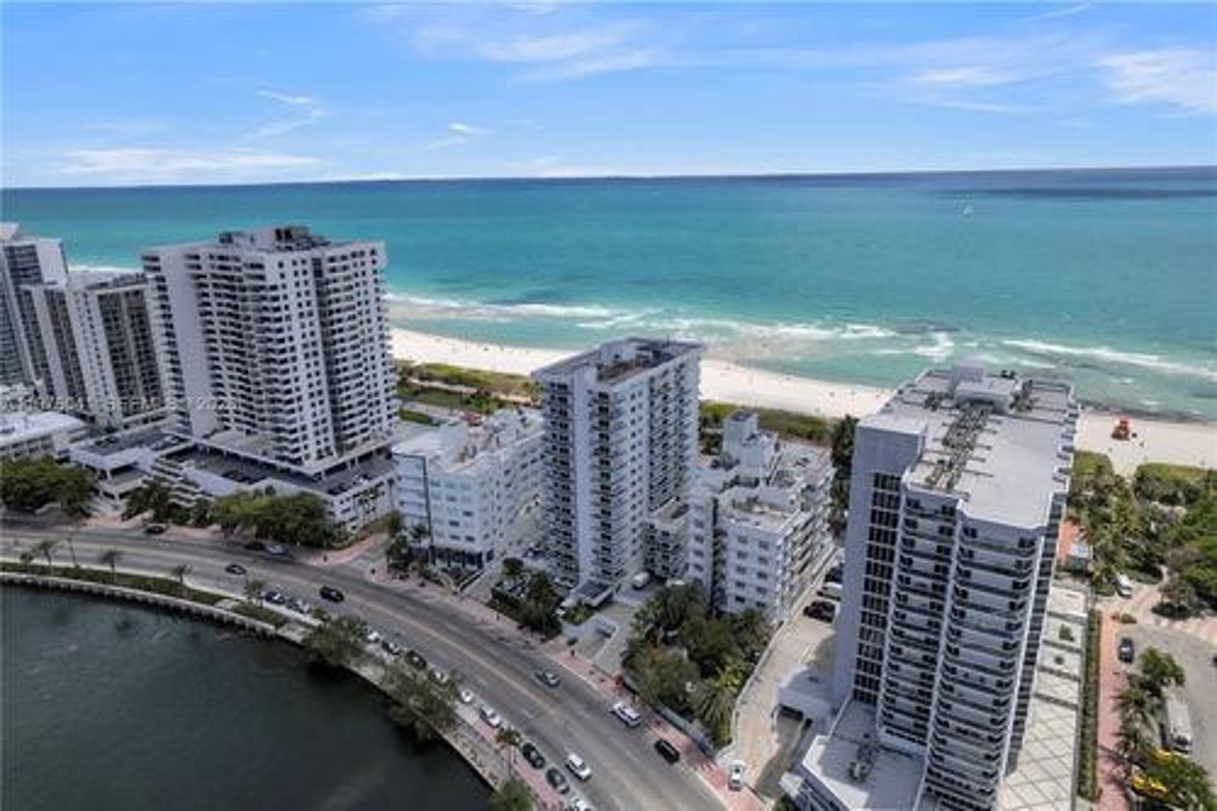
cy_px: 406
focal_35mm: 22
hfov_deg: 78.6
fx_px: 743
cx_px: 608
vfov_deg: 57.2
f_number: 2.8
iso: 140
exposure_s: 1/4000
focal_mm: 8.38
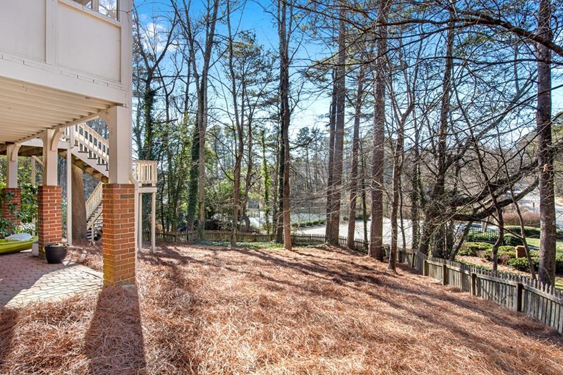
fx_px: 313
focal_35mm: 20
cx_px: 253
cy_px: 195
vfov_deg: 61.9
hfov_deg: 83.7
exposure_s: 1/60
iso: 200
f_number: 16
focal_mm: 18
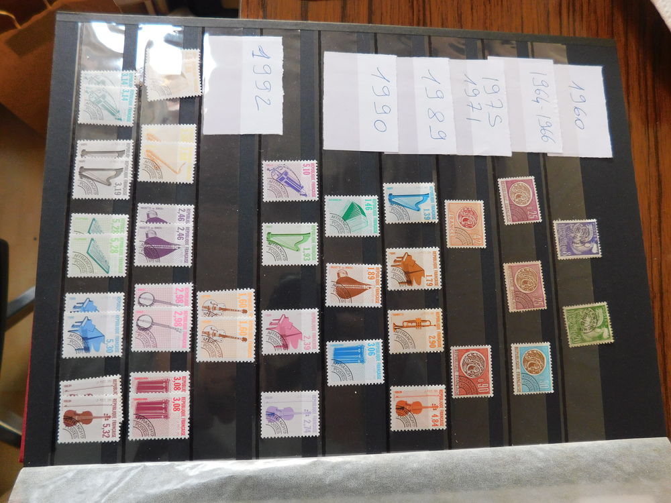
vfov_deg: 58.9
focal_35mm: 23
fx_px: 446
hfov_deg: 73.9
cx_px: 336
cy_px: 252
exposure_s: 1/30
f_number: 3
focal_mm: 4
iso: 250
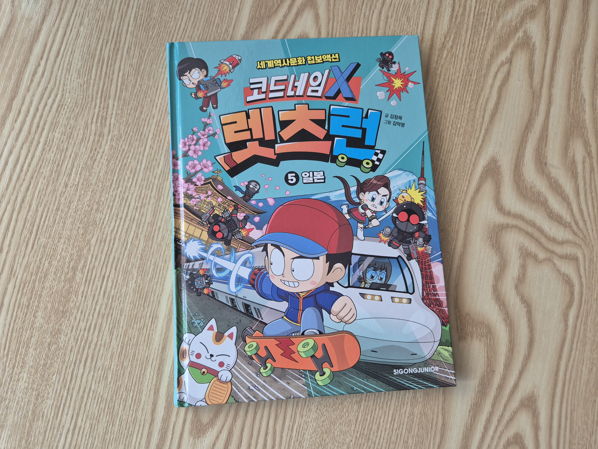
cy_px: 224
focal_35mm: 23
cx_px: 299
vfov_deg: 58.9
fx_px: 397
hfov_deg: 73.9
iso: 80
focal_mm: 5.4
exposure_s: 1/180
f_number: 1.8
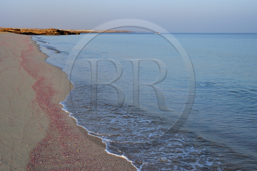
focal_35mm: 44
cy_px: 86
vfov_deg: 30.5
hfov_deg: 44.5
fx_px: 314
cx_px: 128
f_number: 11
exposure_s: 1/800
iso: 800
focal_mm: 44
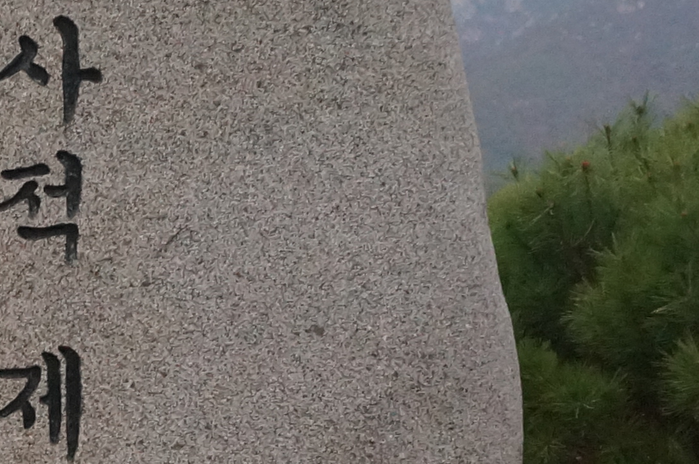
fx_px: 2094
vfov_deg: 12.3
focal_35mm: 108
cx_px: -327
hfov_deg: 17.2
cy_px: 610
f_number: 4
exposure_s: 1/4000
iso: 1600
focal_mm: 16
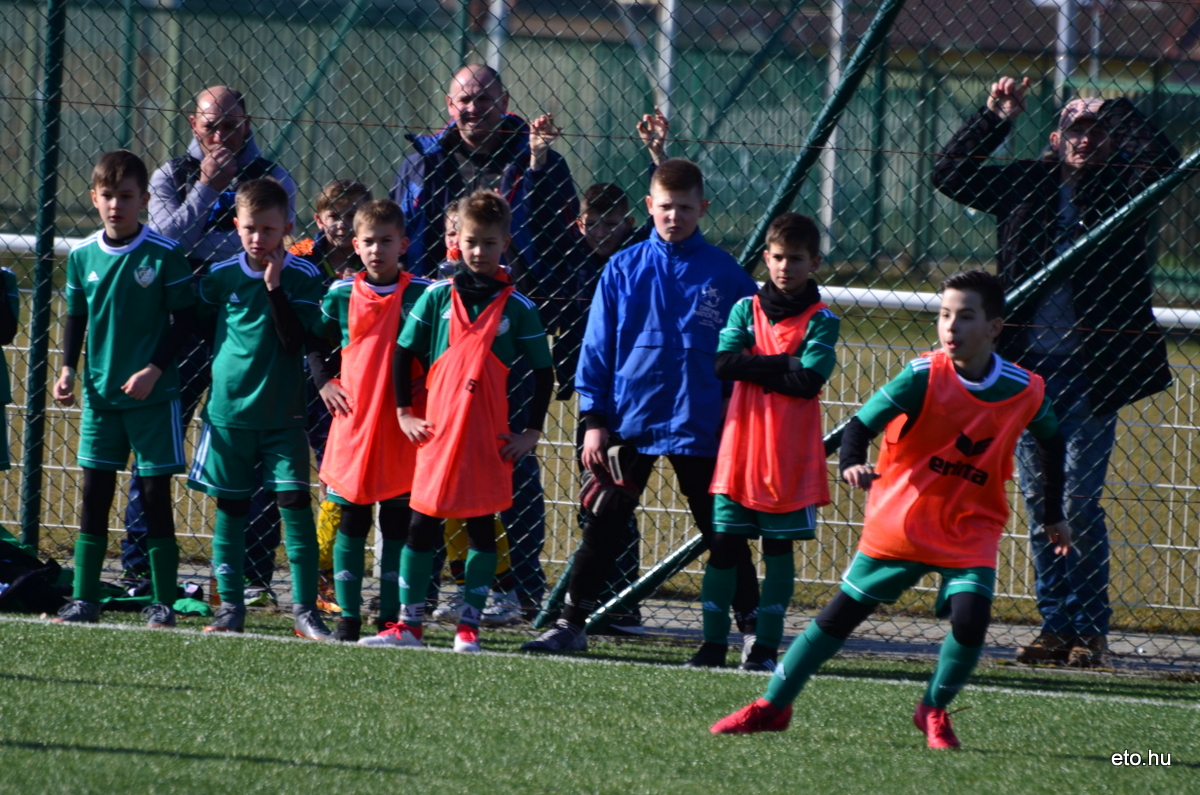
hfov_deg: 4.6
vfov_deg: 3.0
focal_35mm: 450
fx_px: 14970
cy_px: 398
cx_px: 600
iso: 140
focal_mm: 300
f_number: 5.6
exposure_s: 1/800
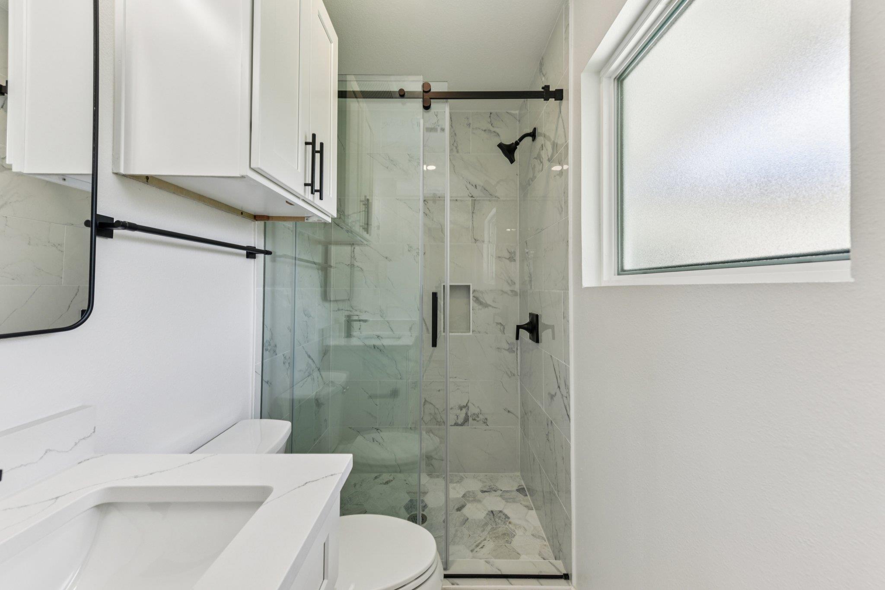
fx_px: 344
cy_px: 295
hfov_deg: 104.2
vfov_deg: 81.2
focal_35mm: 14
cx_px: 442
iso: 100
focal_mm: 14
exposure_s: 1/25
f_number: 8
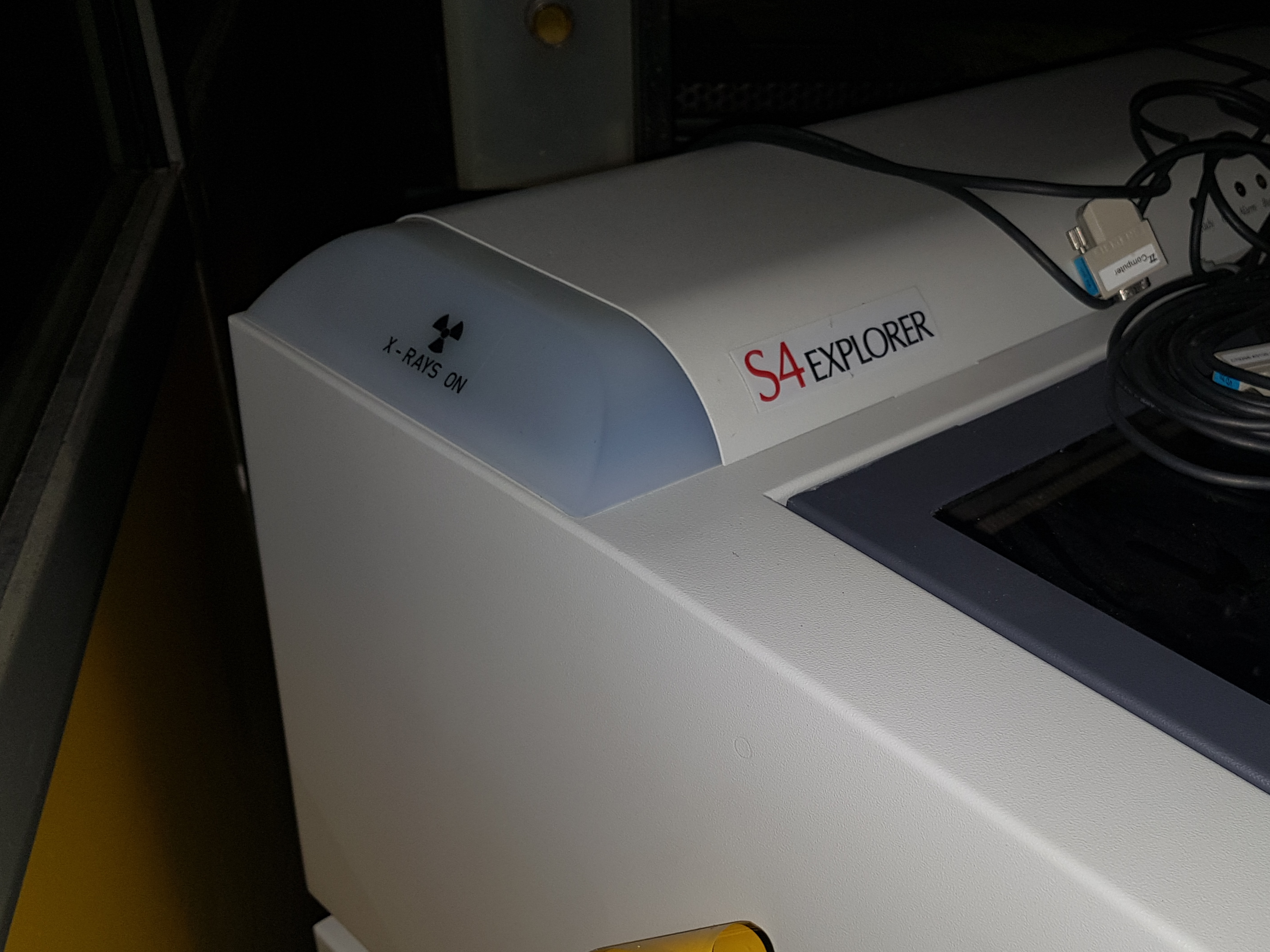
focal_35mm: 37
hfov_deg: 49.3
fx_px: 1358
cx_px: 844
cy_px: 642
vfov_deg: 38.2
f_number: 1.7
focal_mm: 4.3
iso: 40
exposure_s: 1/52
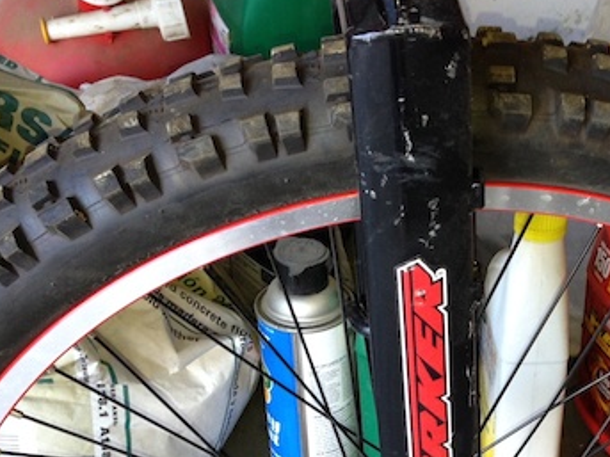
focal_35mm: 77
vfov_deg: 18.5
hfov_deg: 25.0
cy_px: 478
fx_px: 1356
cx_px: 471
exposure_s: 1/20
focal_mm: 4.13
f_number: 2.4
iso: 64
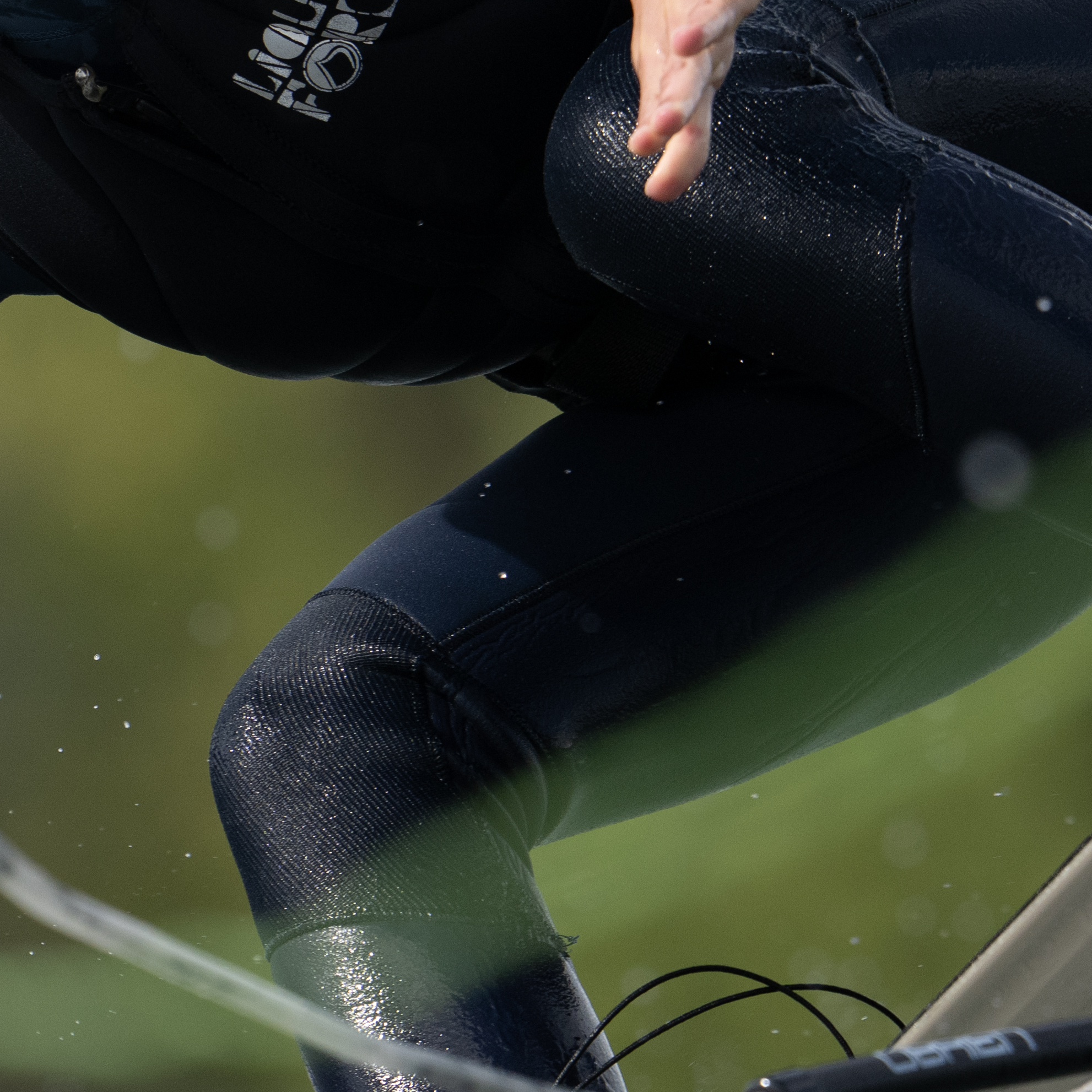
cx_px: 40
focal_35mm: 1416
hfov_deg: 1.2
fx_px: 50538
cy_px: 737
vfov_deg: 1.2
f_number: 5
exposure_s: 1/2500
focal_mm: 400
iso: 320
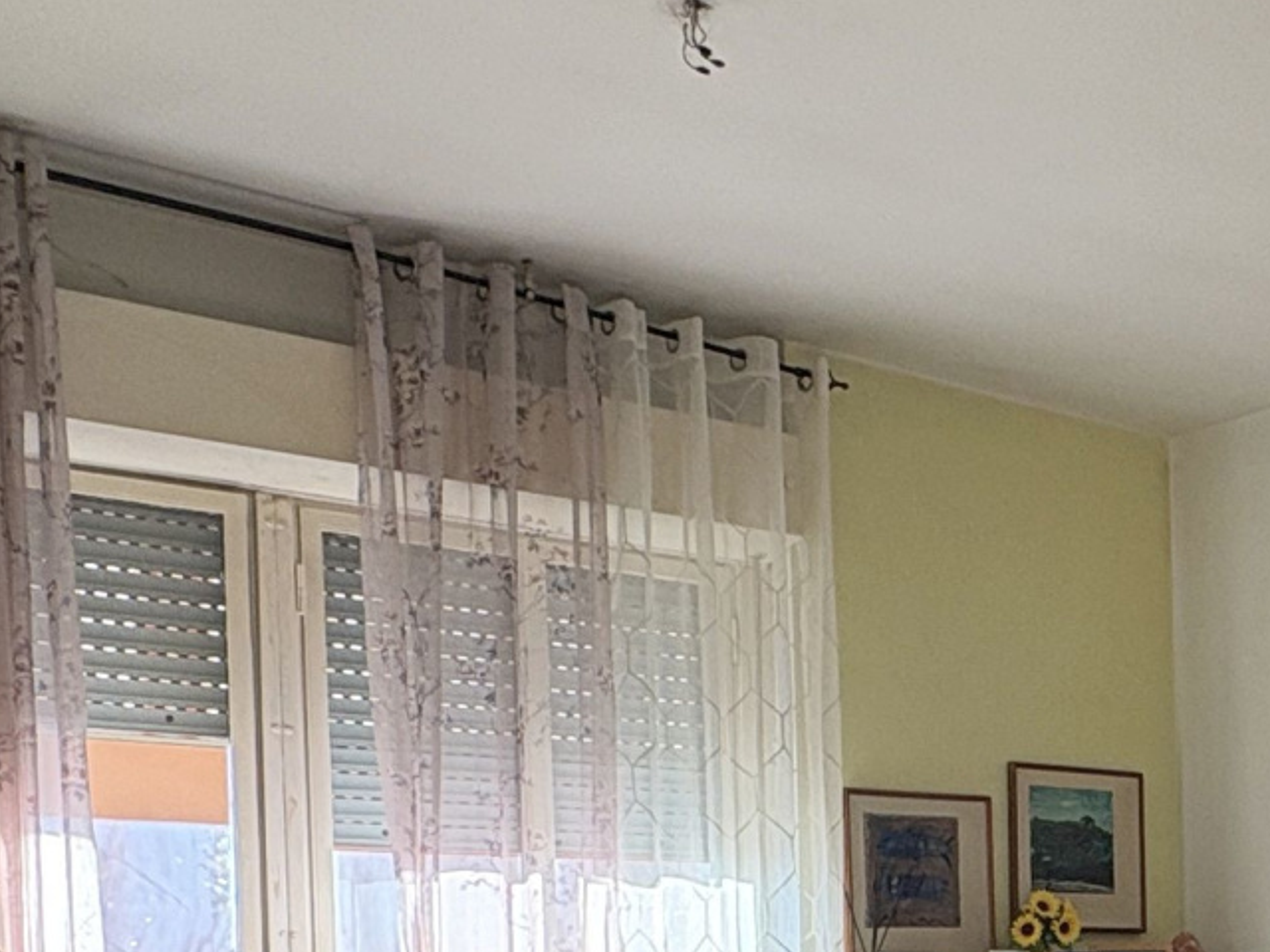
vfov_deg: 24.2
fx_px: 2055
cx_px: 1298
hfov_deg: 31.5
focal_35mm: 56
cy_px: 1077
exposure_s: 1/112
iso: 100
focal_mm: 2.22
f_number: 2.2
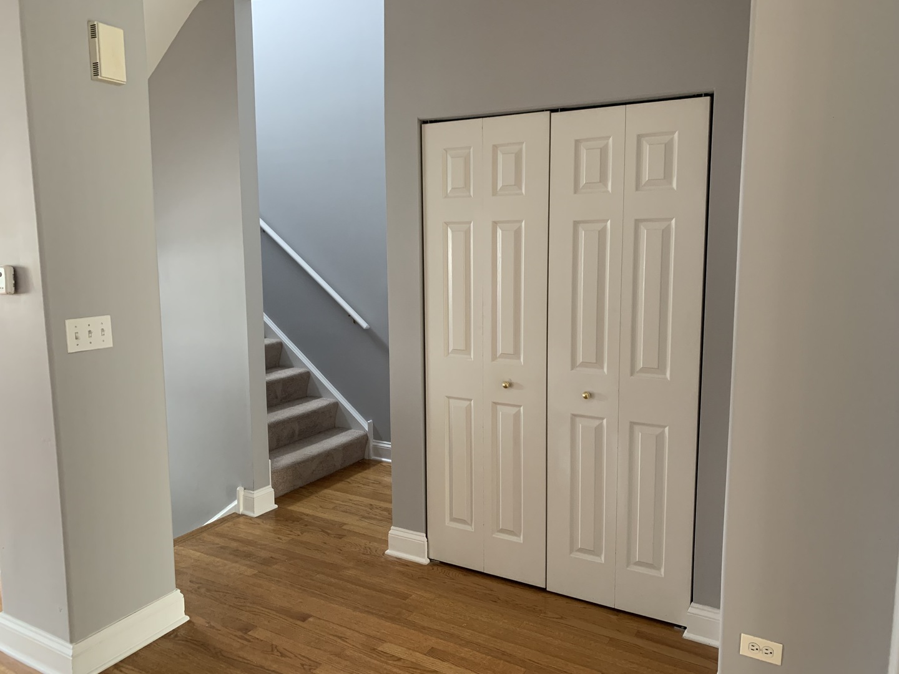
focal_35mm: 26
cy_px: 337
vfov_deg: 53.1
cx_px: 450
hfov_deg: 67.3
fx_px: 675
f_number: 1.8
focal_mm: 4.25
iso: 250
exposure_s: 1/60
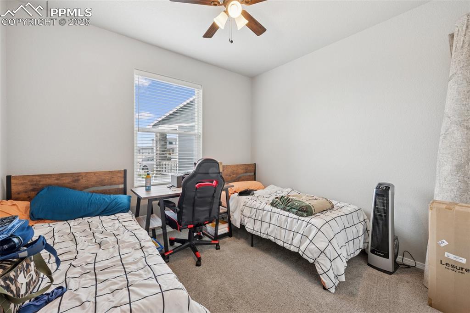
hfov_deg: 100.4
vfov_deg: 77.3
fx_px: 196
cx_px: 235
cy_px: 156
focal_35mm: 15
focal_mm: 15
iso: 100
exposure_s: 1/2
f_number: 11
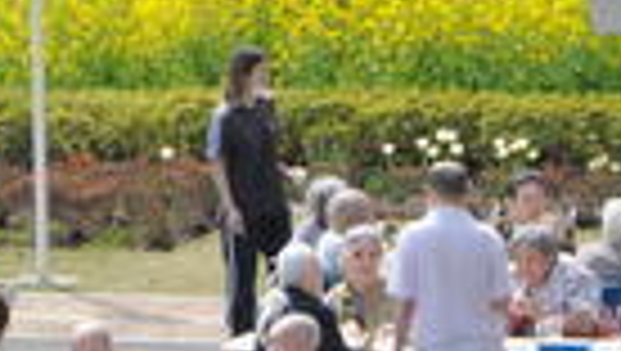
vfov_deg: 3.4
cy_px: 106
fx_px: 5852
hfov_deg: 6.1
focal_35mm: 355
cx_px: 58
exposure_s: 1/800
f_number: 11
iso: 800
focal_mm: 52
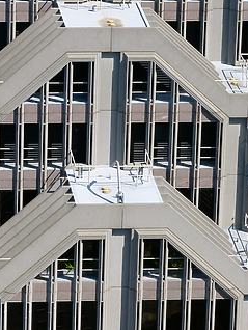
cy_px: 122
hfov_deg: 5.7
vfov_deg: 7.6
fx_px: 2480
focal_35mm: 260
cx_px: 81
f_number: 4
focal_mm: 24.8
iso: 100
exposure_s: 1/1000
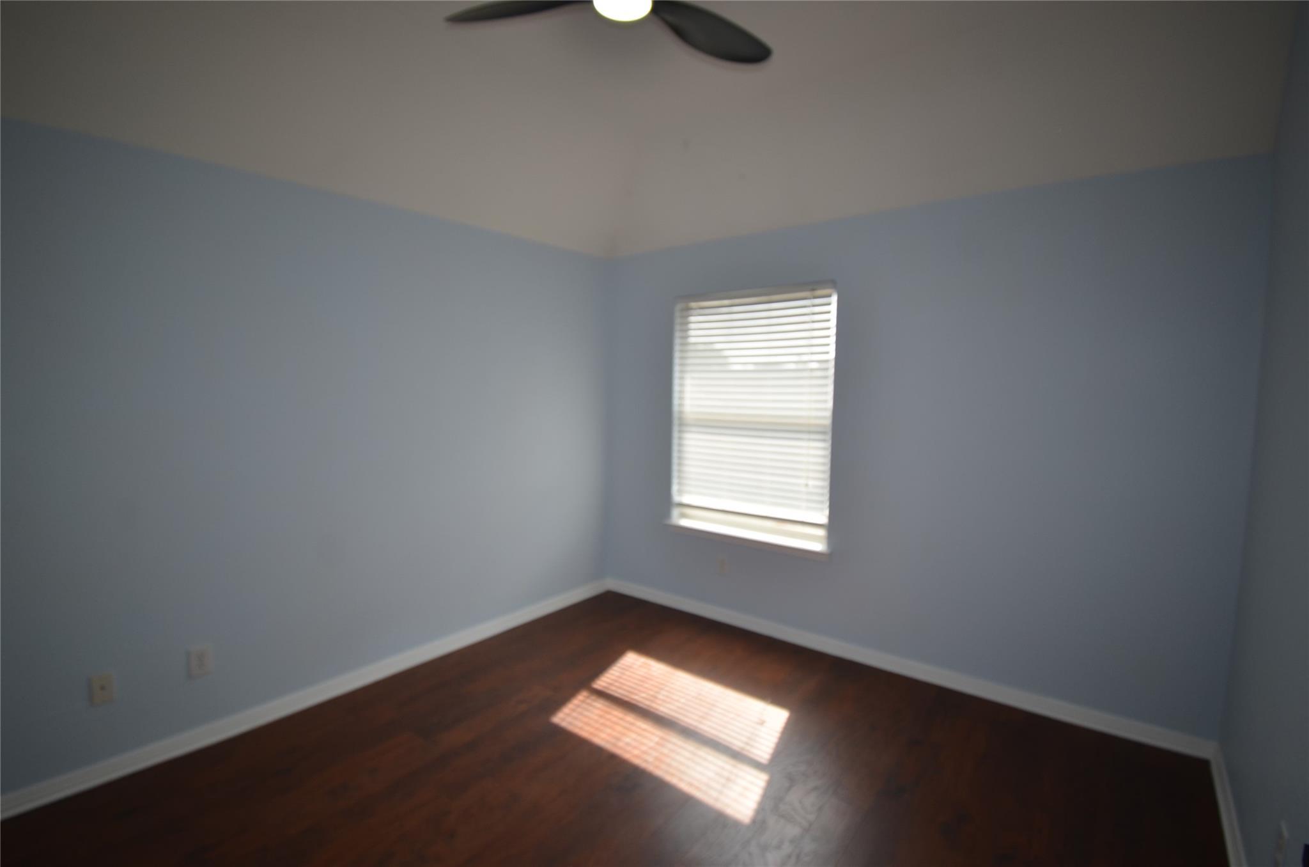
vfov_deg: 77.1
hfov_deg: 100.5
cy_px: 434
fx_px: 544
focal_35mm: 15
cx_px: 654
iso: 200
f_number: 4.5
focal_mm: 10
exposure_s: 1/80
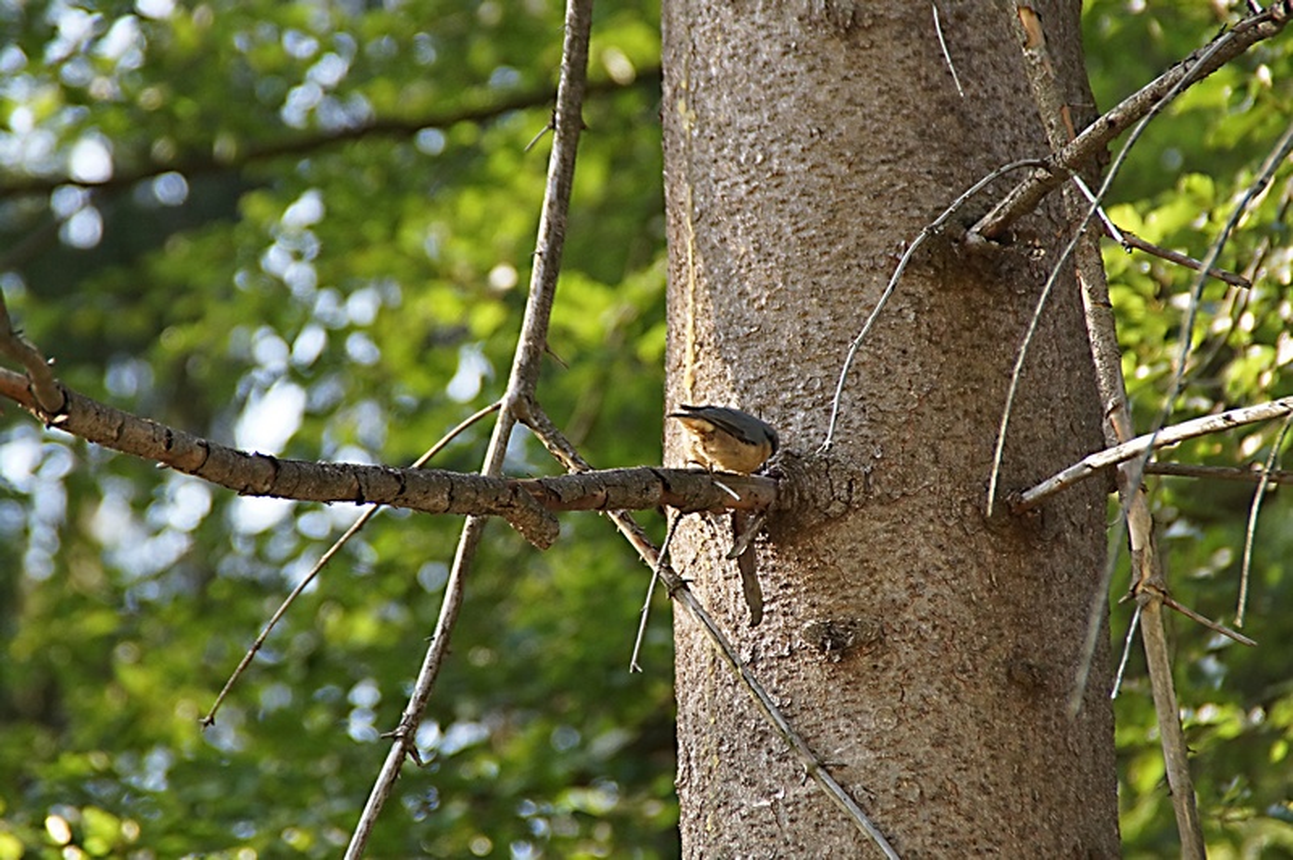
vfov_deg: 4.6
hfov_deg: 6.9
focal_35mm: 300
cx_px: 646
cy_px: 430
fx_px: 10766
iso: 800
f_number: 8
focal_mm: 200
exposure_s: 1/200
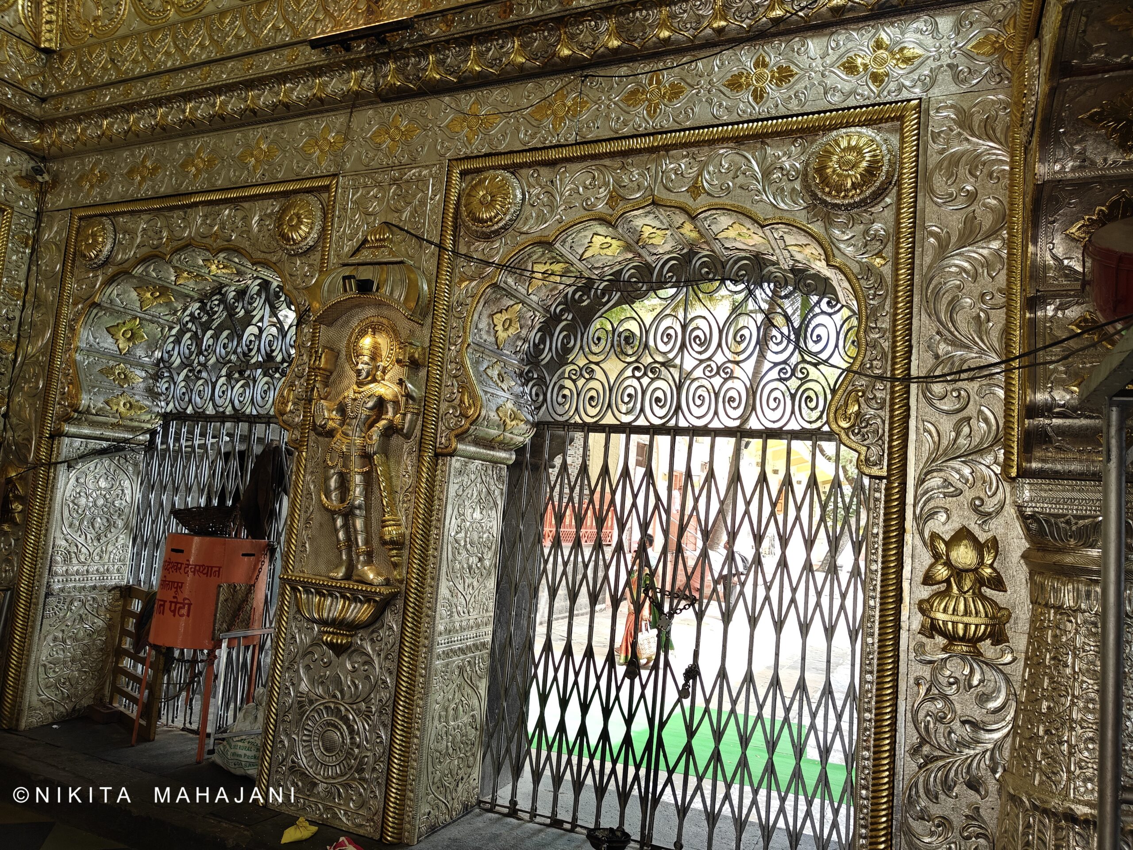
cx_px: 566
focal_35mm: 24
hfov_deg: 71.6
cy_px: 425
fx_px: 786
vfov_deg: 56.8
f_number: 1.8
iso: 50
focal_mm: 5.59
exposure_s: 1/126
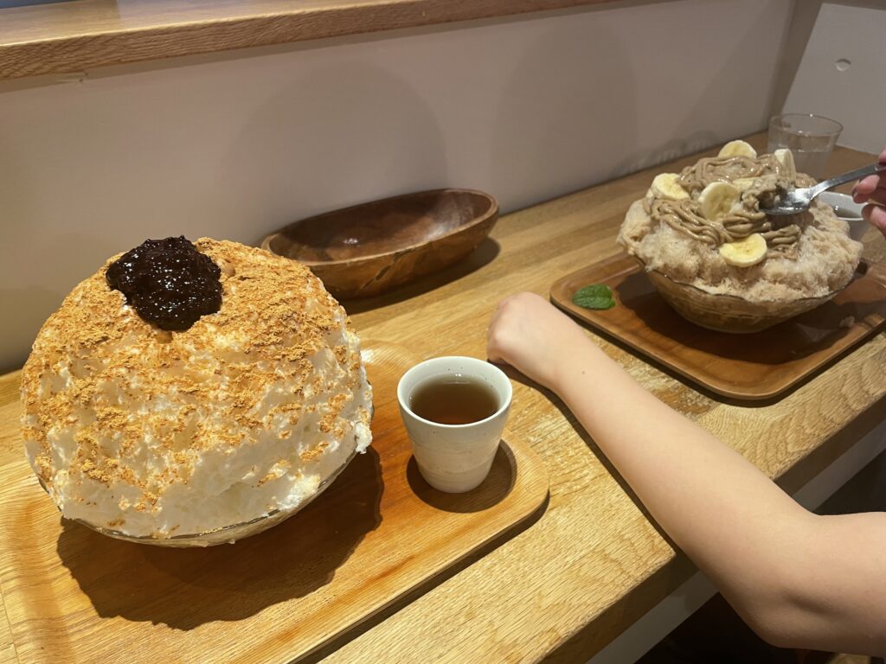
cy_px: 332
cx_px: 443
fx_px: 665
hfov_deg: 67.3
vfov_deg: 53.1
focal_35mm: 26
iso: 100
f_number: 1.6
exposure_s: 1/50
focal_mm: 4.2
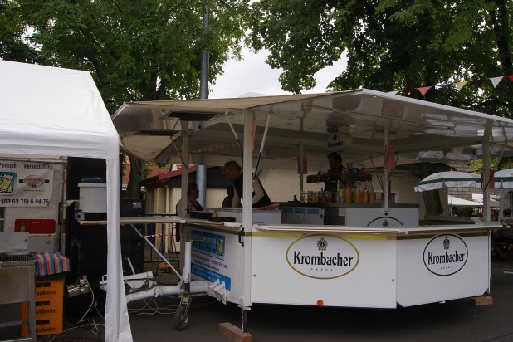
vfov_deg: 46.4
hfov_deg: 65.5
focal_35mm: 28
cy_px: 171
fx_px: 399
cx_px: 261
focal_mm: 18
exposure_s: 1/80
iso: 100
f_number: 11
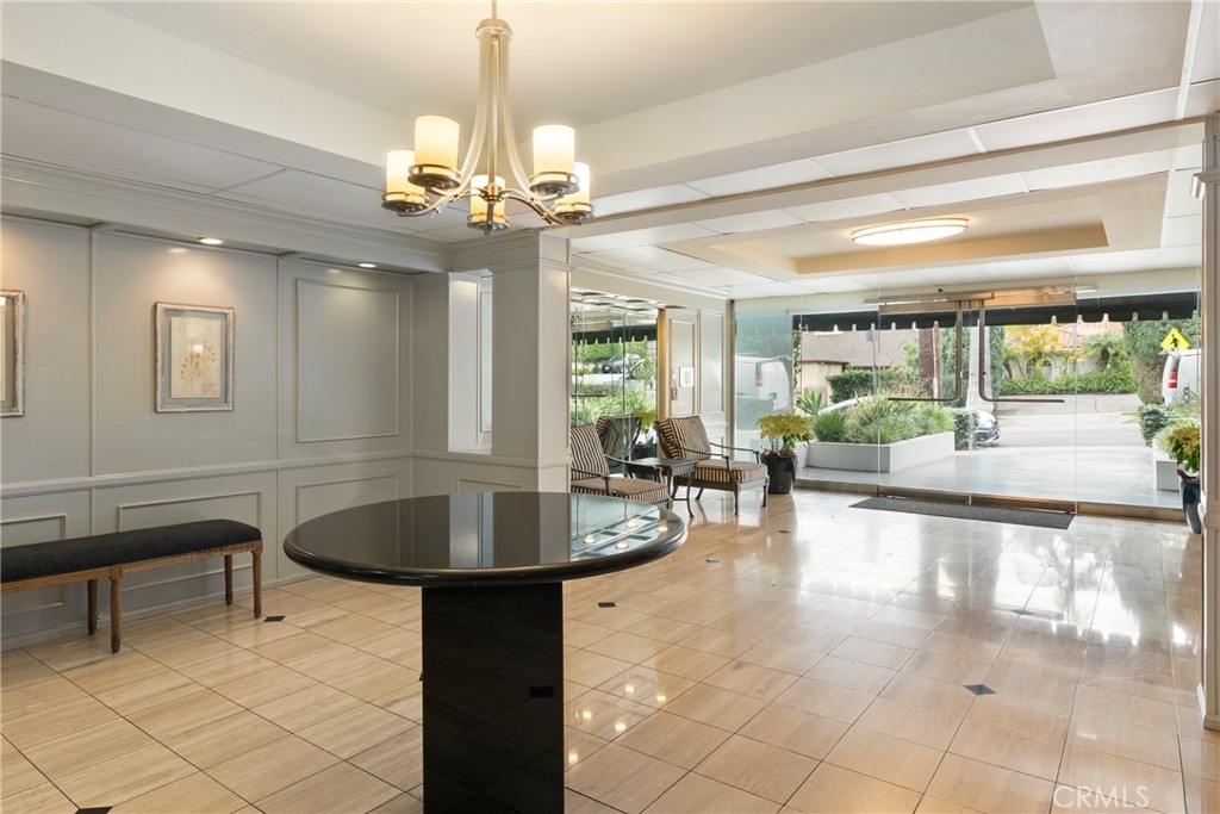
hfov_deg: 84.0
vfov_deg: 61.9
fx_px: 678
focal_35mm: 20
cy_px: 407
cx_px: 610
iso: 3200
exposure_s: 1/8
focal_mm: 20
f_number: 9
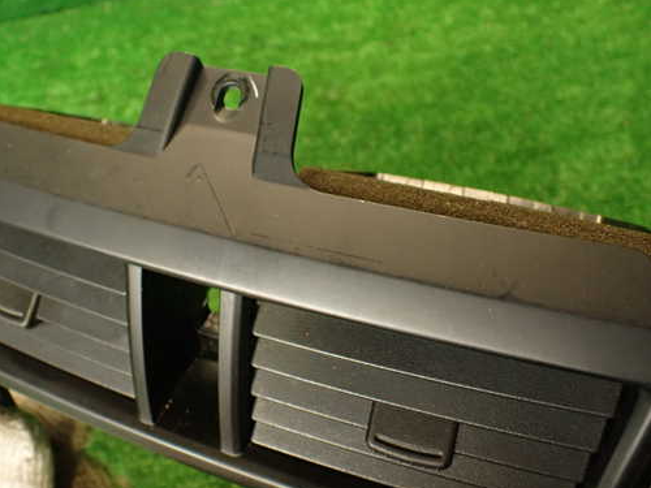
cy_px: 237
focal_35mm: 36
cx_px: 263
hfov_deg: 51.0
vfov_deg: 39.7
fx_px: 677
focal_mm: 5.4
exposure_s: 1/30
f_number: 2.3
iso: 320
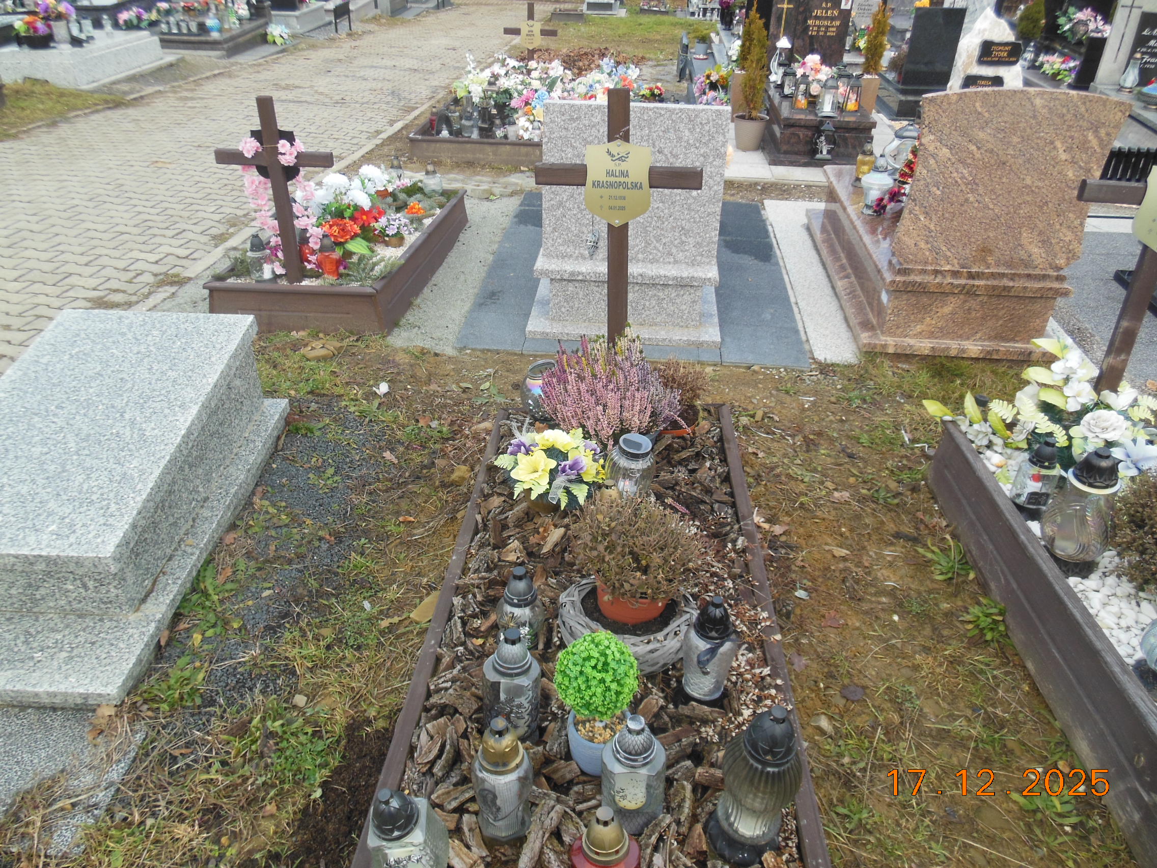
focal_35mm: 25
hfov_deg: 69.4
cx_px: 578
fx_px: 836
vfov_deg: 54.9
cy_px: 434
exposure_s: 1/200
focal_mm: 4.5
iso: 125
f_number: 3.2
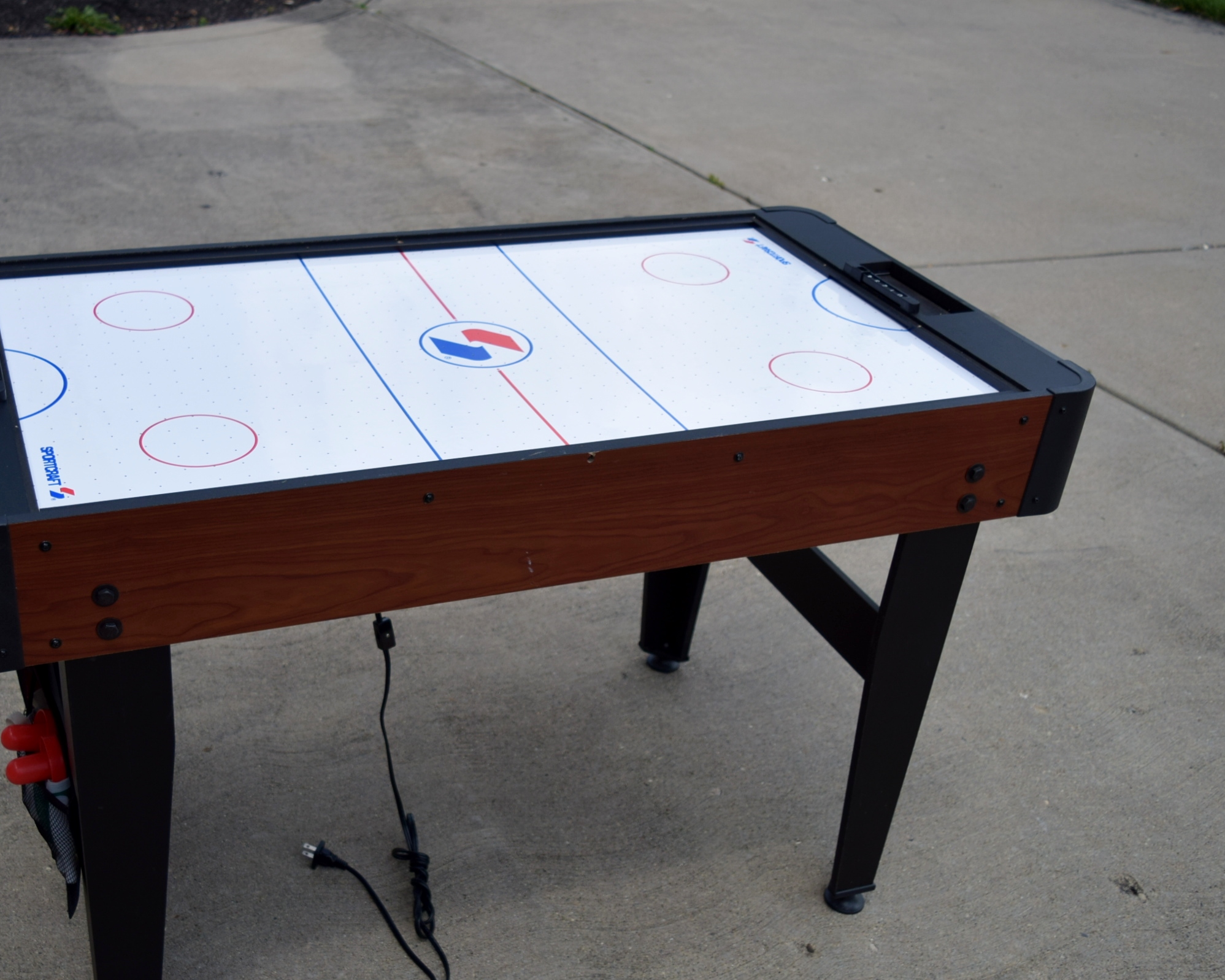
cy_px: 554
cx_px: 451
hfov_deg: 47.5
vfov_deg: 39.1
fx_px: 1377
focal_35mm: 38
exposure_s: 1/2500
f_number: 3.5
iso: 200
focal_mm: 18
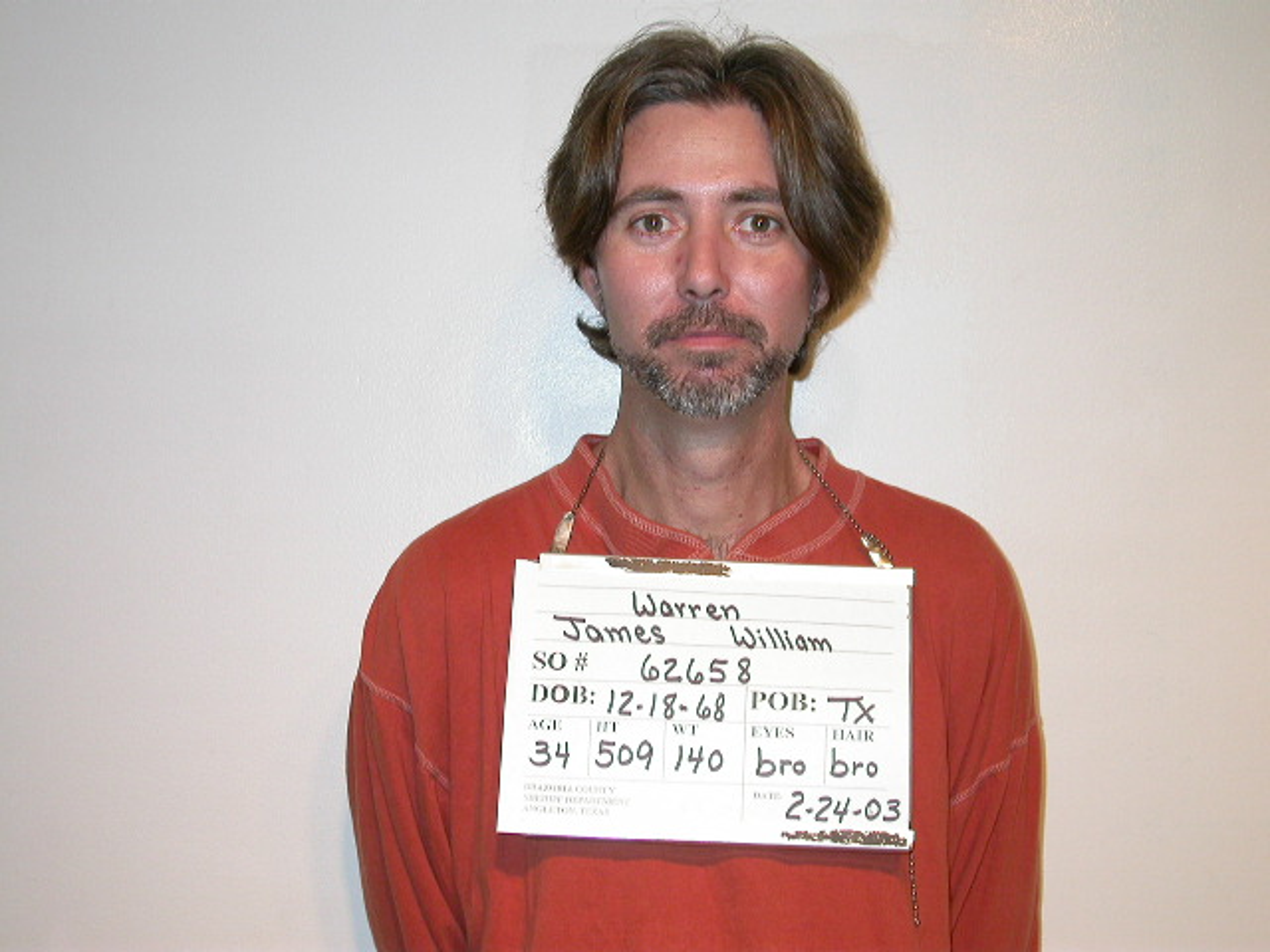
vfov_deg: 26.6
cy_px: 476
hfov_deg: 34.9
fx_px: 2018
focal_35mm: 55
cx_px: 635
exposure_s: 1/60.3
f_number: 3
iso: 100
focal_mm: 11.5
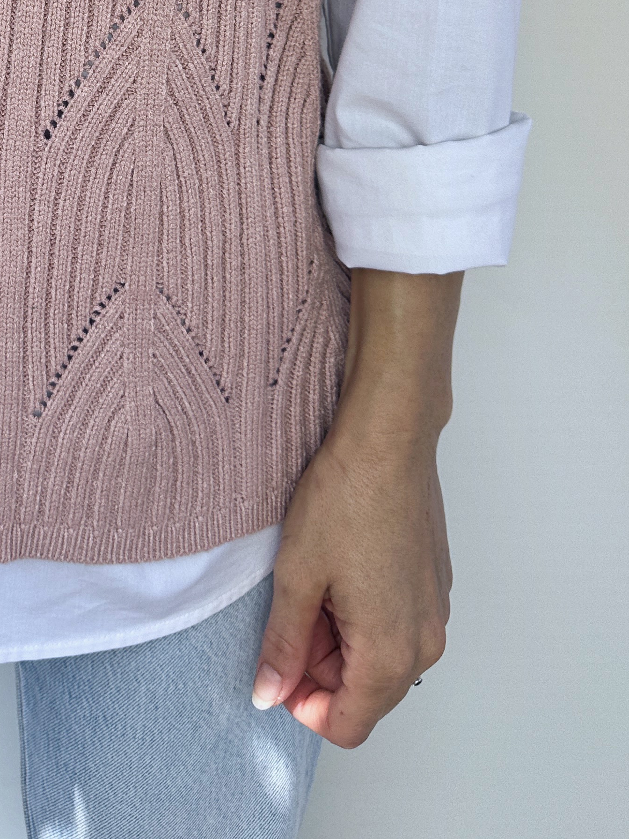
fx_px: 1308
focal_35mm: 54
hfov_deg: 25.5
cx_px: -23
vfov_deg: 31.6
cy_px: -78
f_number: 1.78
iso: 80
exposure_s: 1/415
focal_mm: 6.86
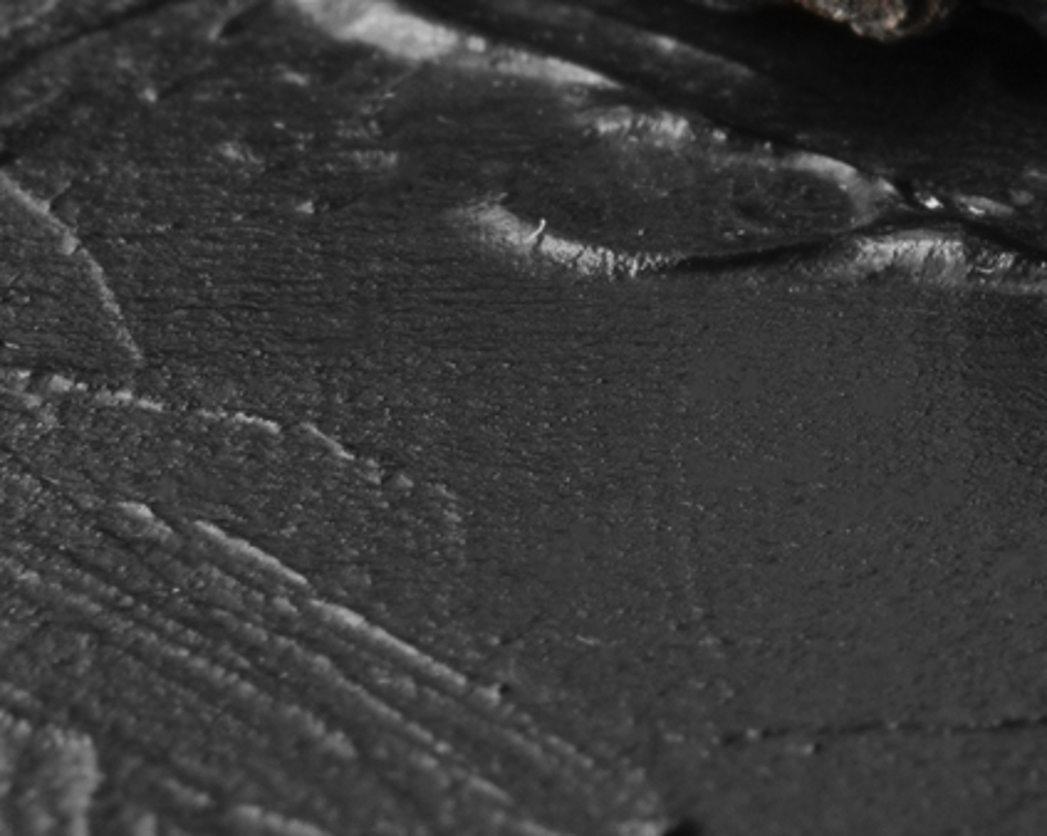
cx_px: 1562
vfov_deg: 6.7
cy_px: -643
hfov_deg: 8.4
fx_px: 7000
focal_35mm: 226
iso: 160
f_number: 14
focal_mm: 35
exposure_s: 1/4
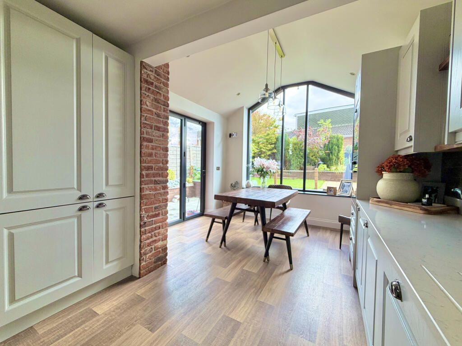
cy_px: 173
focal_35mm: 14
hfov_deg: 102.1
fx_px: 187
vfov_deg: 85.7
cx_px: 231
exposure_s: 1/100
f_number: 2.2
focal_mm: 2.22
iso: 80
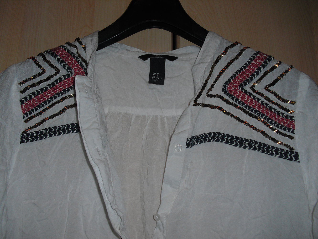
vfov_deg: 39.7
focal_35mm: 36
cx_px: 159
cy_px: 120
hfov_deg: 51.4
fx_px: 331
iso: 100
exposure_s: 1/60
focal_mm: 6.3
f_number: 3.1
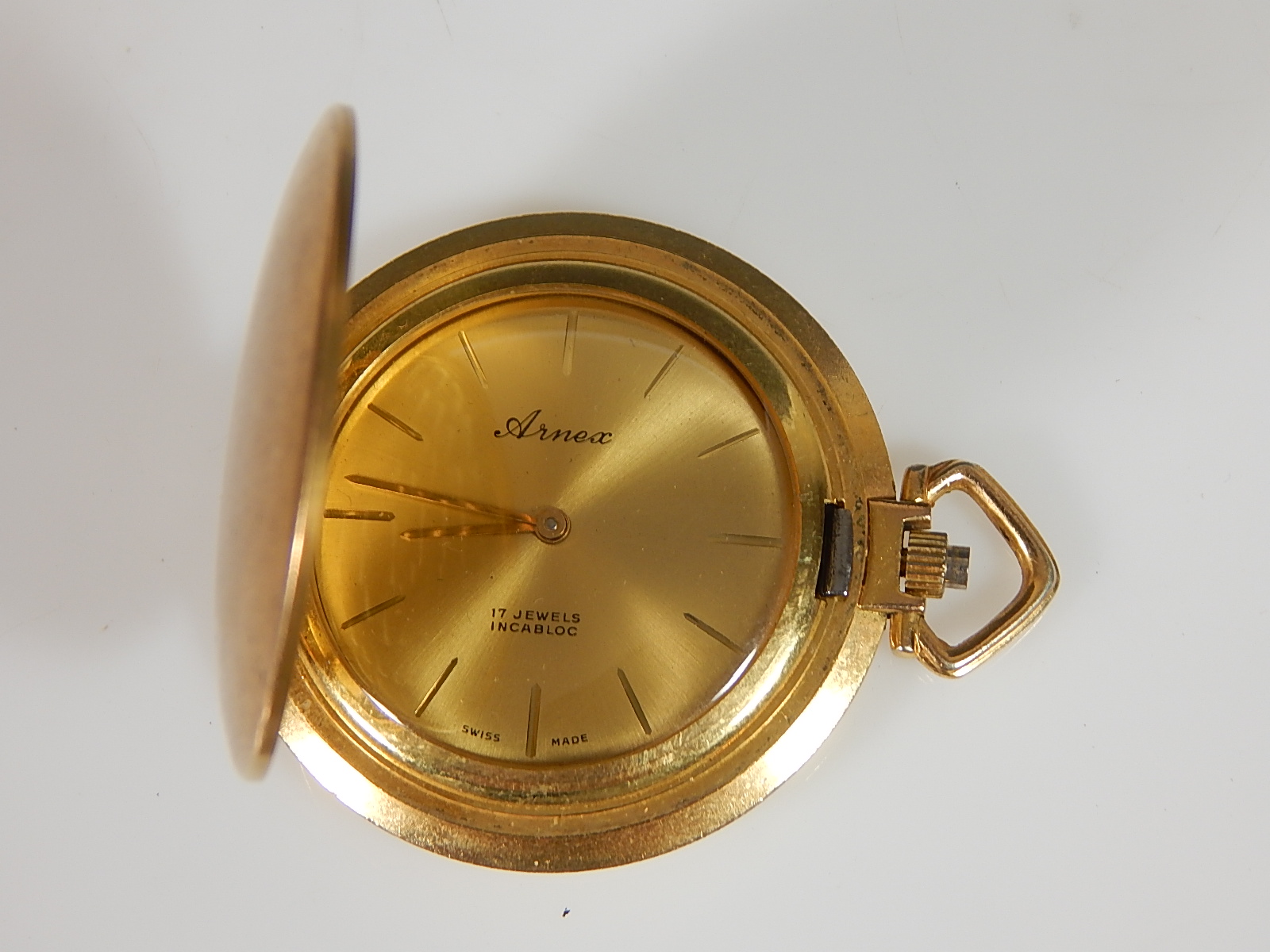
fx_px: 2752
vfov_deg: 19.6
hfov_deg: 26.0
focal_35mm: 75
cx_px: 635
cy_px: 476
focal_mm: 13.5
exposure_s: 1/40
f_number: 4.2
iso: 125
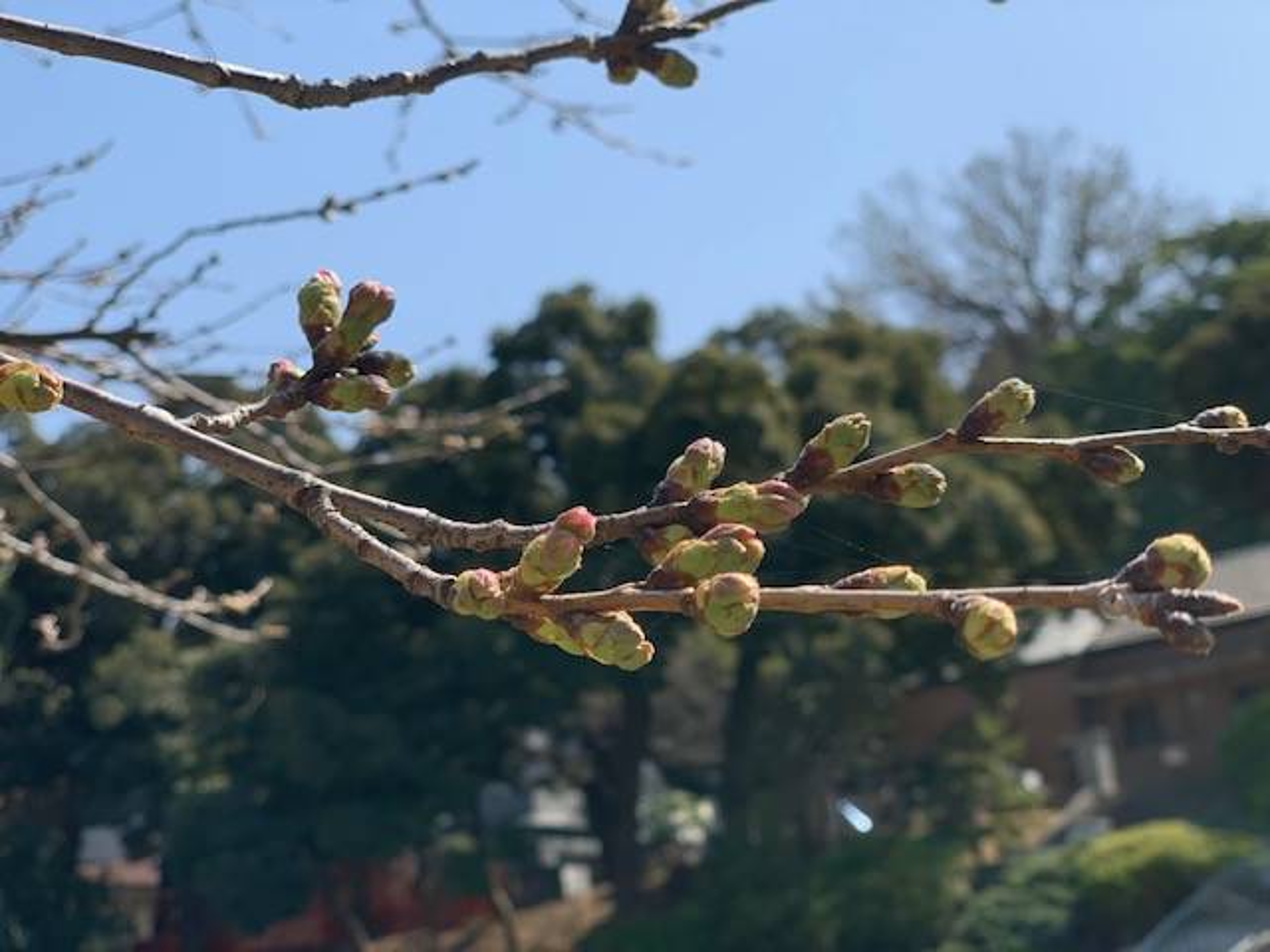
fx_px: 1908
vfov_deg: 28.0
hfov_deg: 36.8
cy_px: 476
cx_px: 635
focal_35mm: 52
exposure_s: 1/940
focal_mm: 6
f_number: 2.4
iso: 16
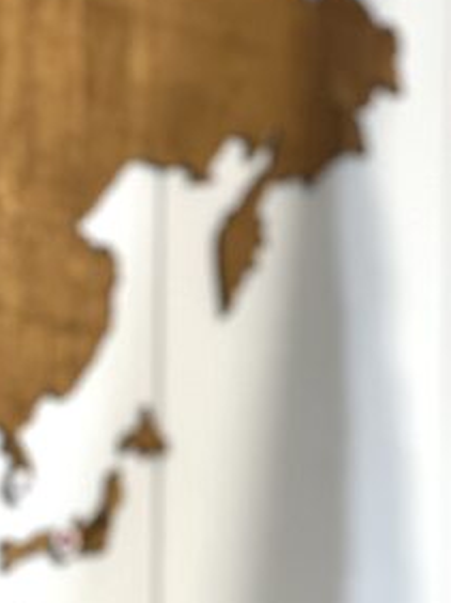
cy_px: 1029
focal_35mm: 280
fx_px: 4871
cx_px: 47
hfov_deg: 5.3
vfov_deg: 6.9
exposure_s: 1/33
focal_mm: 9
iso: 200
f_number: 2.8
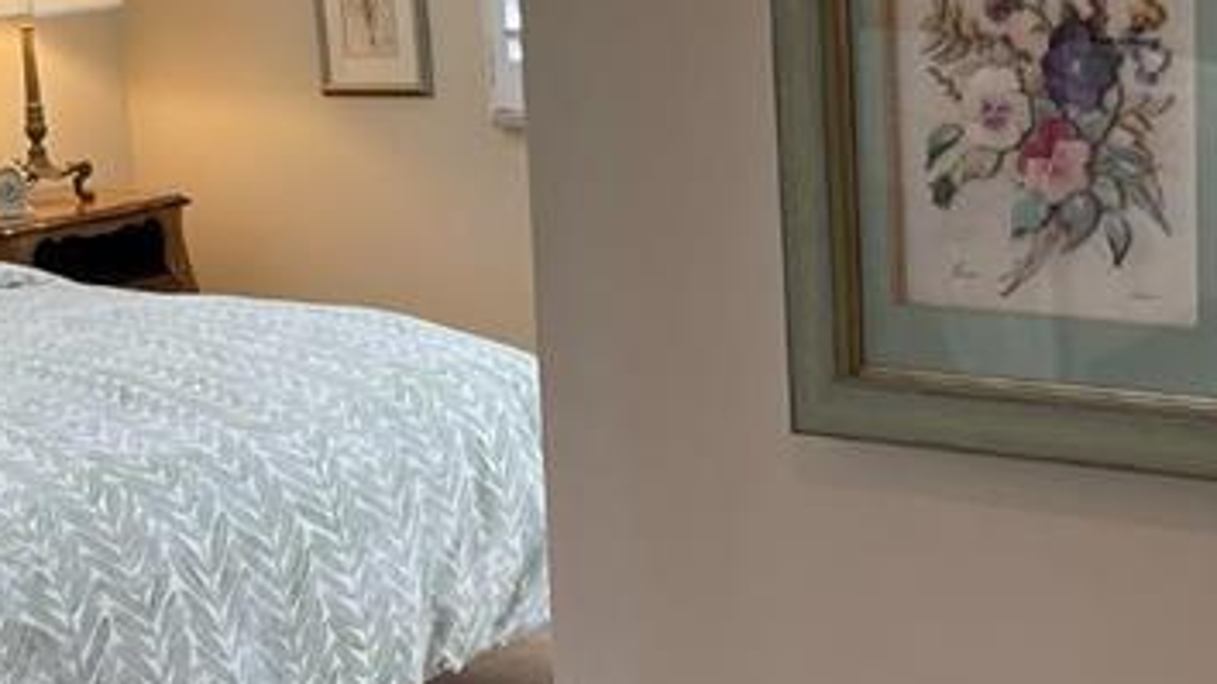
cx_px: 749
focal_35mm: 82
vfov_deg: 14.7
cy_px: 320
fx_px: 2646
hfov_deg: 25.8
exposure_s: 1/120
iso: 125
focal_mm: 5.1
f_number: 1.6
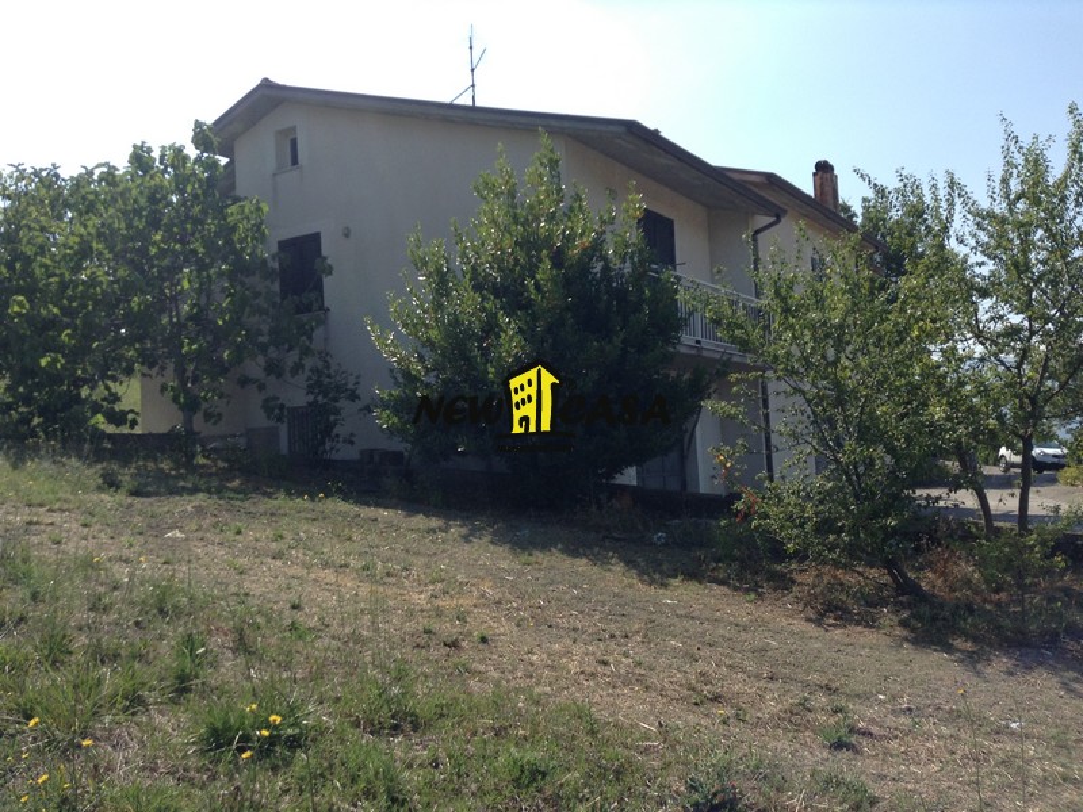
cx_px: 542
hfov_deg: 55.4
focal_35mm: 33
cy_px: 406
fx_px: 1032
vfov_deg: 42.9
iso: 32
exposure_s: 1/1093
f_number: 2.4
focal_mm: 3.3
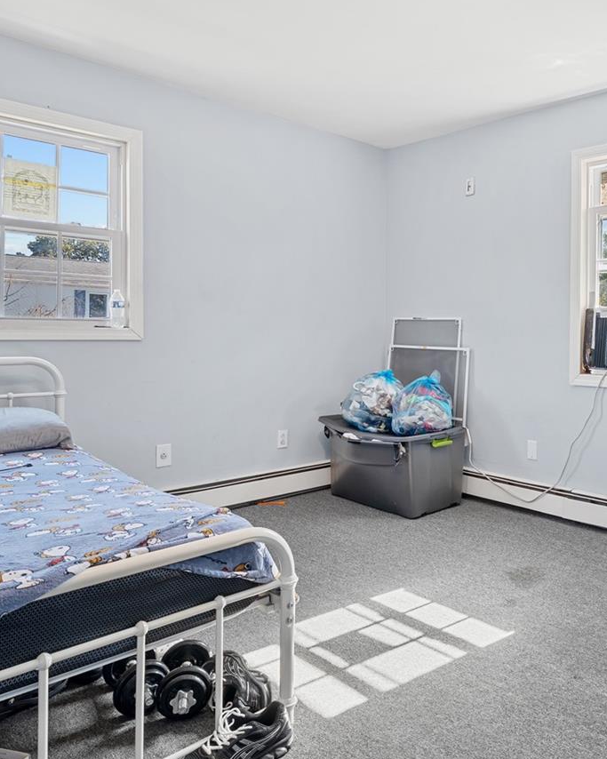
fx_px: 606
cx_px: 497
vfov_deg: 63.8
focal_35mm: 27
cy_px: 332
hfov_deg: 49.6
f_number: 8
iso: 100
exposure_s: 2.5
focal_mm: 12
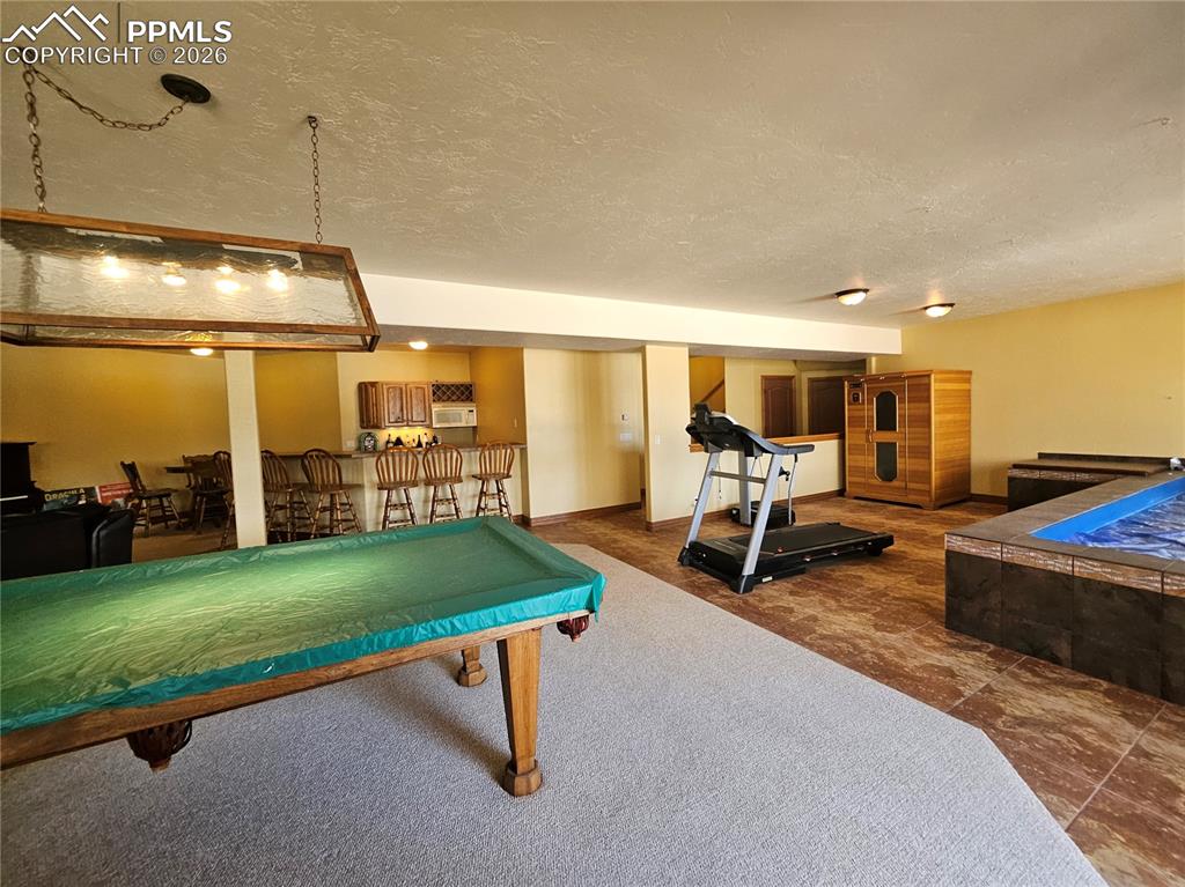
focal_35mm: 13
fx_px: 445
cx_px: 592
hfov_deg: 106.2
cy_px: 444
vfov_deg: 89.9
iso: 160
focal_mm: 1.7
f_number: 2.2
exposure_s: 1/60
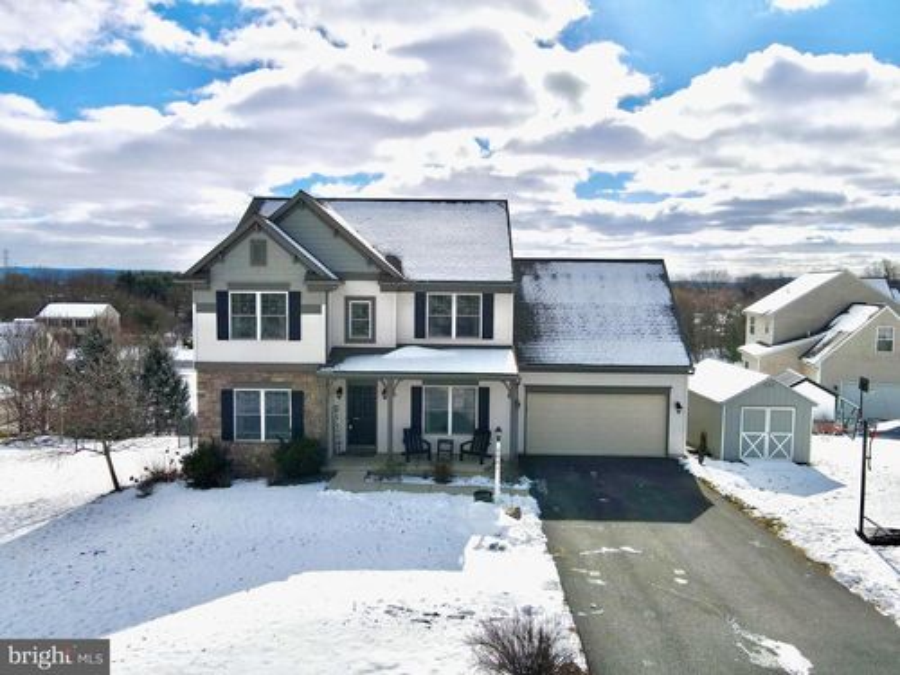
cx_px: 450
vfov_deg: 56.8
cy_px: 338
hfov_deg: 71.6
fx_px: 624
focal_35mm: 24
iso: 100
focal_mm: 4.5
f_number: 2.8
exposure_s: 1/2500
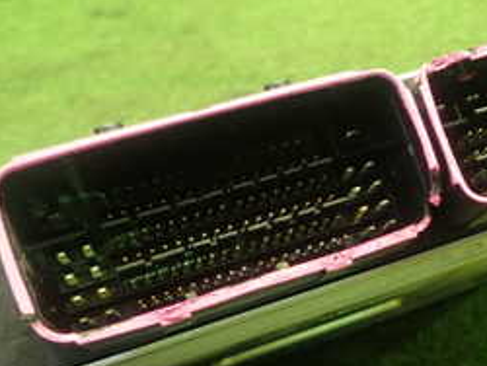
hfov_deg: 30.9
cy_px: 298
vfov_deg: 24.0
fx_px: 845
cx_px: 425
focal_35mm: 60
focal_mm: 4.5
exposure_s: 1/30
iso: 320
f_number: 2
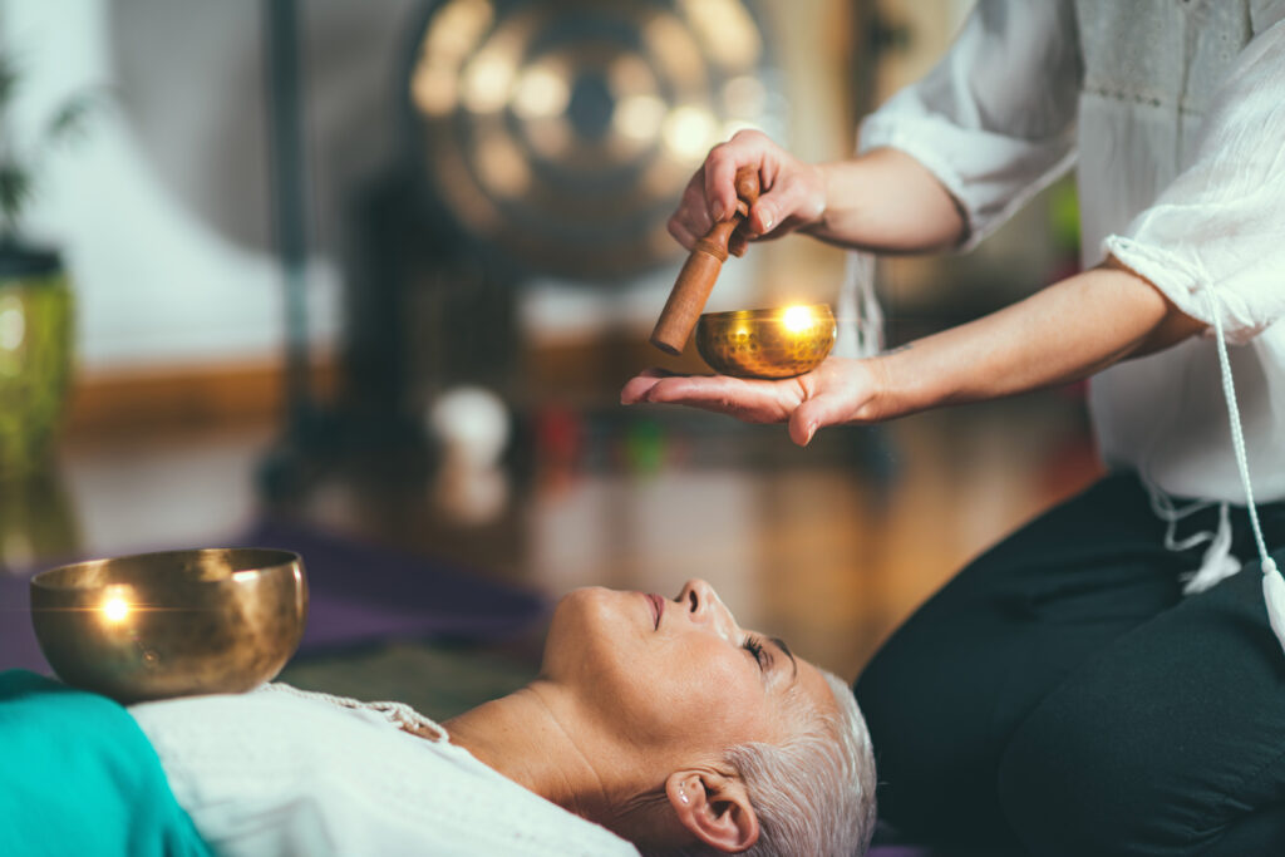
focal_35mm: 85
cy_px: 428
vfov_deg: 16.1
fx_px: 3034
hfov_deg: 23.9
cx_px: 642
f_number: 1.8
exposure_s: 1/160
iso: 64
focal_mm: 85
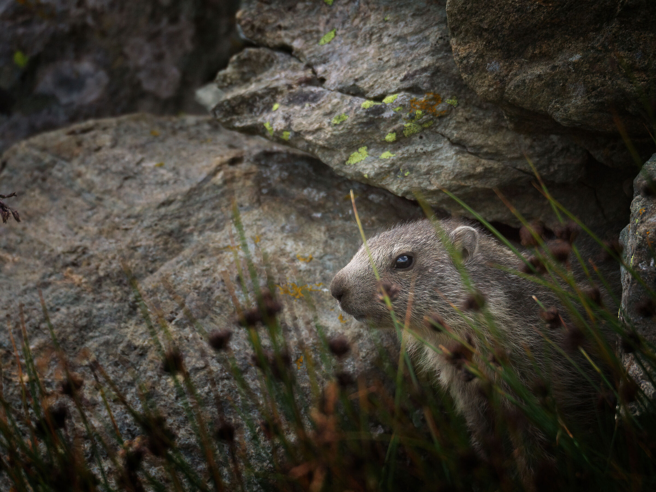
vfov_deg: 3.0
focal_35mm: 504
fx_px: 9551
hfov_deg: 3.9
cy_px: 246
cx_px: 328
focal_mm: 252
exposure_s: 1/2000
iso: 1600
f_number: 6.5
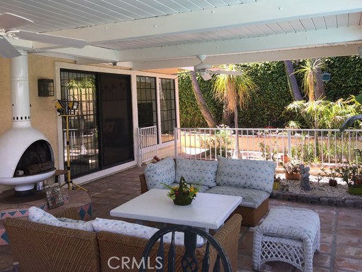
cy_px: 109
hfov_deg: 52.5
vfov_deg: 40.5
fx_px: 366
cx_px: 166
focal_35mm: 35
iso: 25
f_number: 2.2
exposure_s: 1/202
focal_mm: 4.15
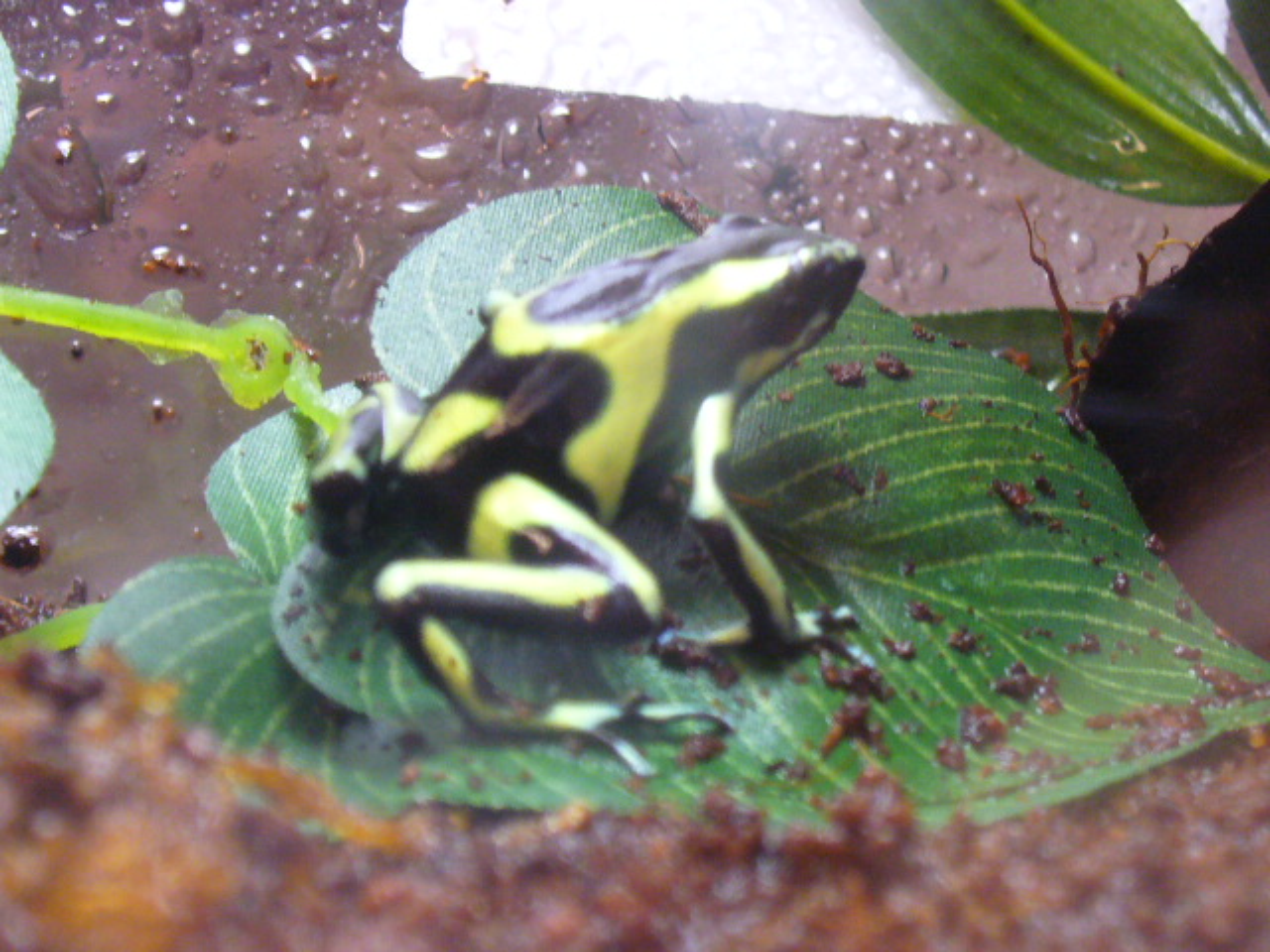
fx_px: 3449
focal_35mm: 94
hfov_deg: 20.9
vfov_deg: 15.7
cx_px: 635
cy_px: 476
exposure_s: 1/30
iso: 200
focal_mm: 11.4
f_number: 3.2
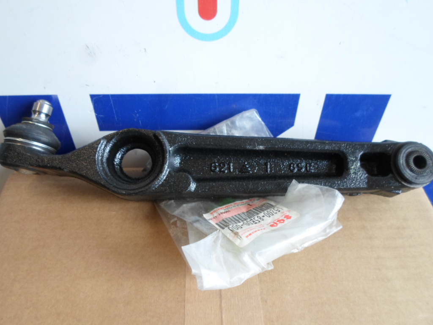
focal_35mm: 25
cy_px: 162
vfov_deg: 54.9
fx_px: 313
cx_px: 216
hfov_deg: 69.4
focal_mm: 4.5
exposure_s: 1/30
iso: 80
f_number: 2.5
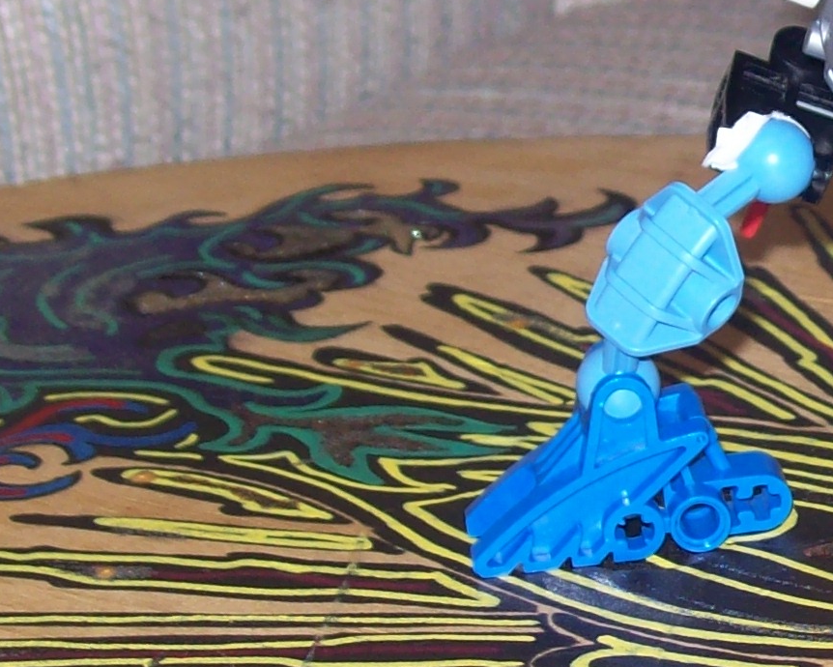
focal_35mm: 145
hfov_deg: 12.9
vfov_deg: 10.7
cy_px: 274
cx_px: 1003
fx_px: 3576
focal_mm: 7.6
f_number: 3
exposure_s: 1/73.6
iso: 80
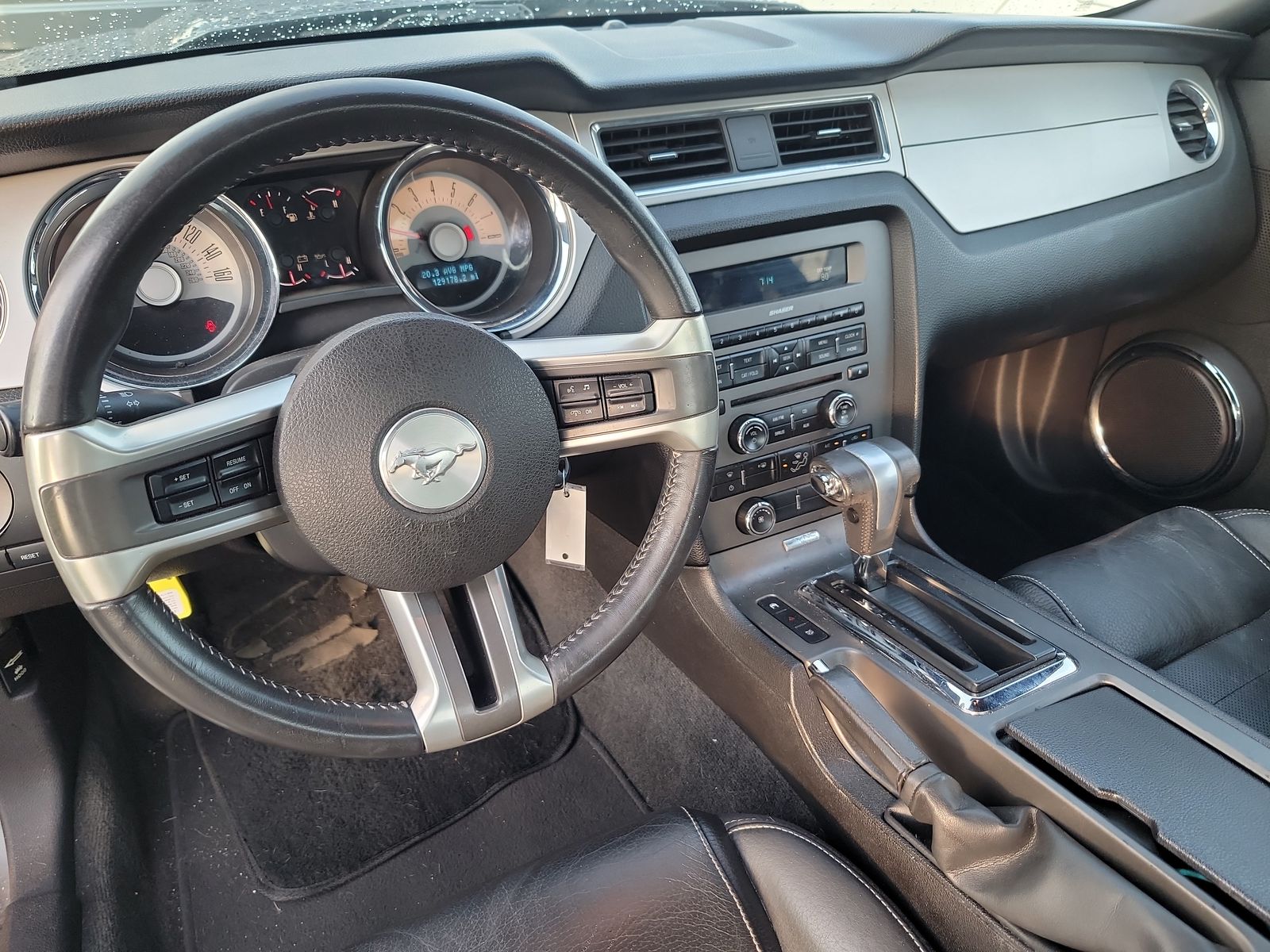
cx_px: 635
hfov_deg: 71.6
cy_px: 476
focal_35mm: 24
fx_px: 881
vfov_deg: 56.8
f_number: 1.8
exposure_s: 1/59
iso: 170
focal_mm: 6.7
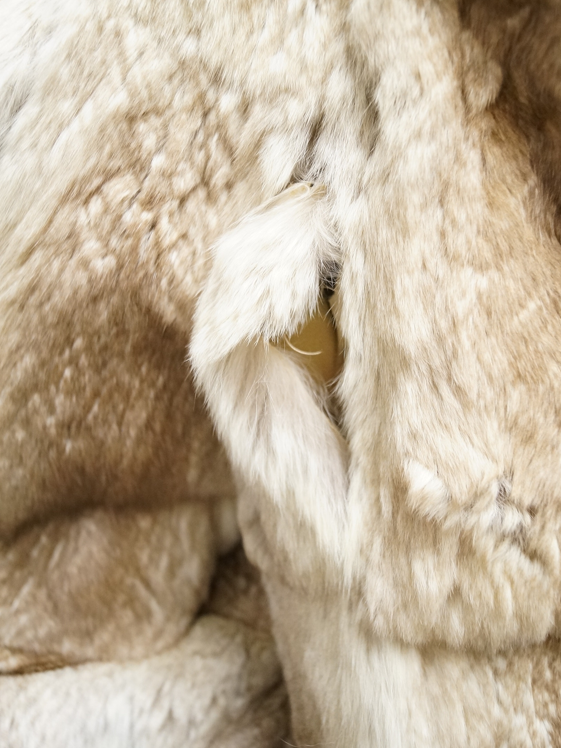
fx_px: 778
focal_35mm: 36
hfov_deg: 39.7
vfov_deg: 51.2
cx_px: 281
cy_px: 327
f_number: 4
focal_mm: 22
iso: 1600
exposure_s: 1/60
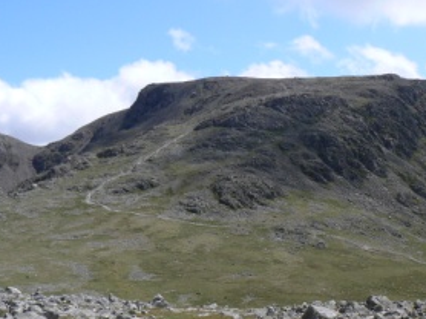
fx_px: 689
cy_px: 218
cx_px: 302
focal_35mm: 56
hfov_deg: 33.9
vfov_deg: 25.9
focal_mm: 6
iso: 80
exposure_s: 1/400
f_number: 7.1
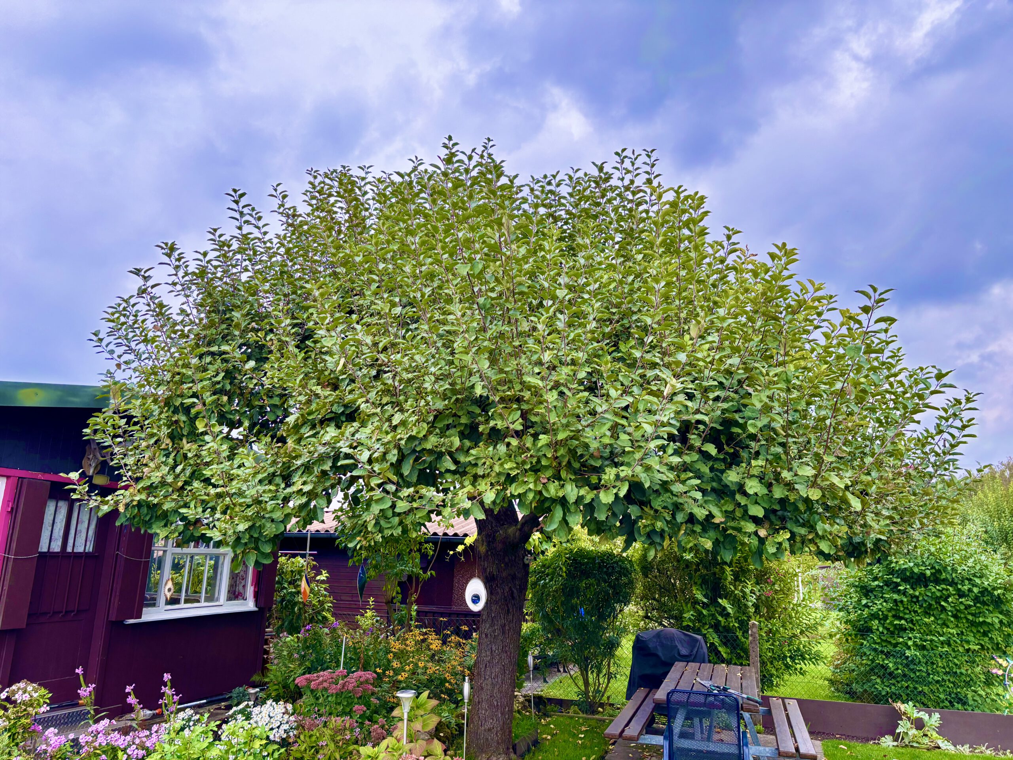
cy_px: 380
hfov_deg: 67.3
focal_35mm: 26
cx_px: 506
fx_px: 761
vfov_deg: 53.1
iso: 50
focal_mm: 5.96
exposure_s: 1/697
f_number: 1.6
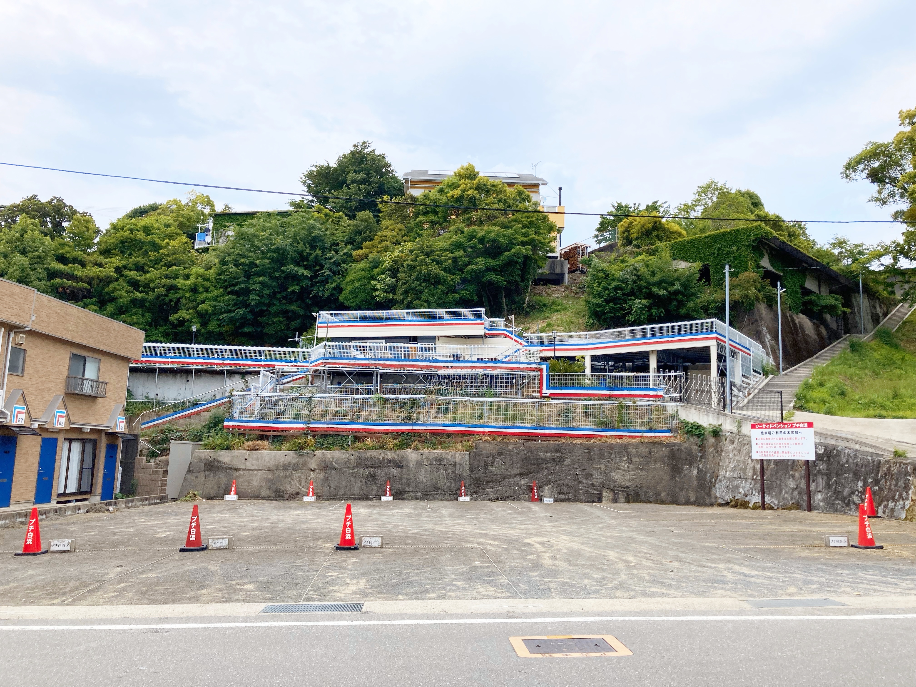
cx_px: 458
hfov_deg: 63.4
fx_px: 741
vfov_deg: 49.7
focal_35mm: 28
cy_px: 344
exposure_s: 1/1600
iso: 20
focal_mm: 3.99
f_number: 1.8
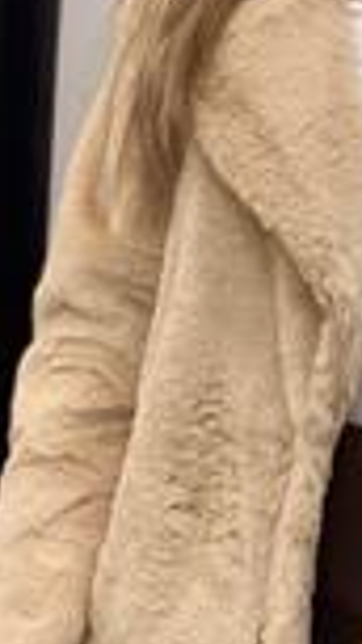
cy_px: 200
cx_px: 446
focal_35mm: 153
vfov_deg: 14.0
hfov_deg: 7.8
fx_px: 2612
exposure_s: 1/100
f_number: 2
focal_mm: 6
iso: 80
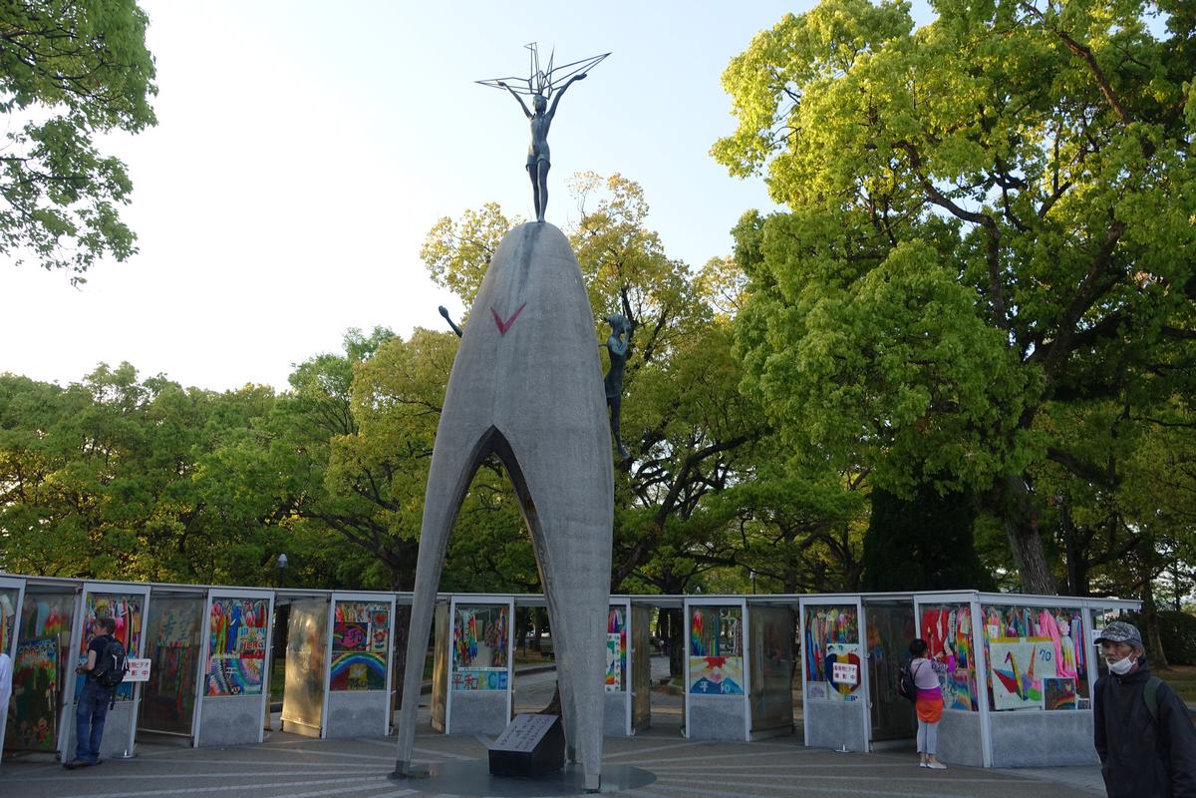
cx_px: 598
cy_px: 399
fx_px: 963
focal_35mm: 29
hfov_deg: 63.7
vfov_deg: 45.0
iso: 125
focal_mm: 10.81
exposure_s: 1/80
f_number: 4.5
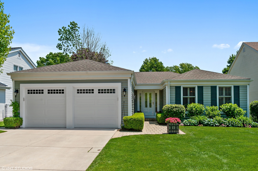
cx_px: 129
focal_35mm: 29
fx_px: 208
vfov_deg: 44.9
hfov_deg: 63.7
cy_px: 86
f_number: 8
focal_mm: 29
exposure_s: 1/1000
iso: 200
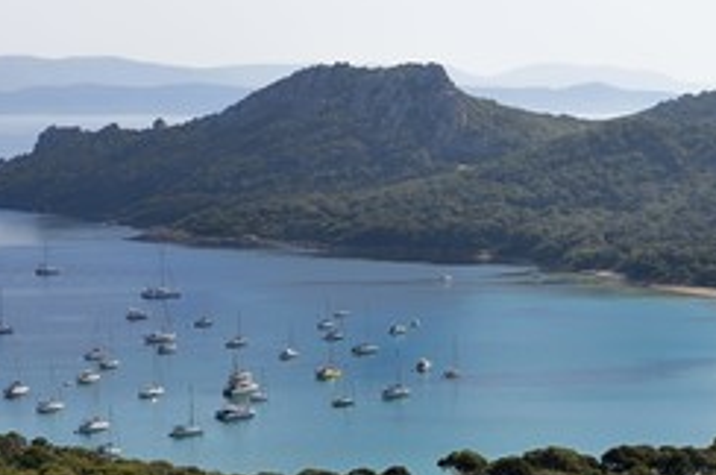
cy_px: 323
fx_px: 2403
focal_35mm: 121
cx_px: 321
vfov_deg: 11.3
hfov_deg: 16.9
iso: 320
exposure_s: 1/640
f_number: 11
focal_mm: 70
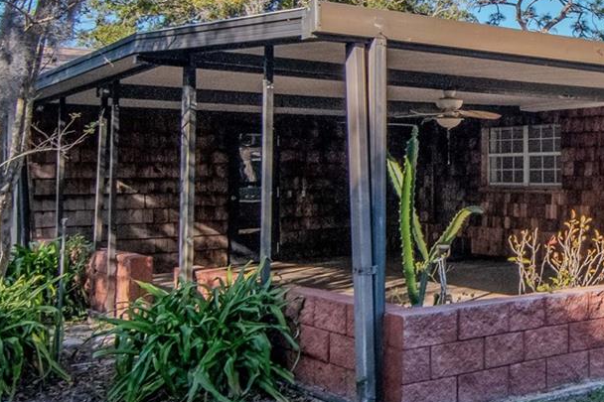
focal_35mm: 51
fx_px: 861
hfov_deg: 35.8
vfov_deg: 26.2
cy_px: 135
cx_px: 568
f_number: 11
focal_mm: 13
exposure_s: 1/500
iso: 1000
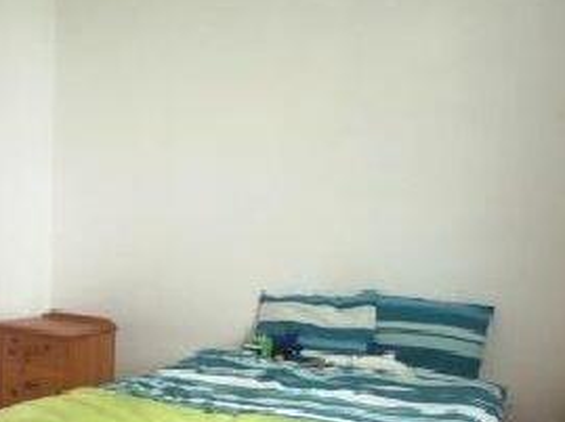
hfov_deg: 35.6
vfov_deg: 26.1
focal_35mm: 54
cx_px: 288
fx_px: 880
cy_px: 383
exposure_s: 1/30
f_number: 2.2
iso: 125
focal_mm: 4.15
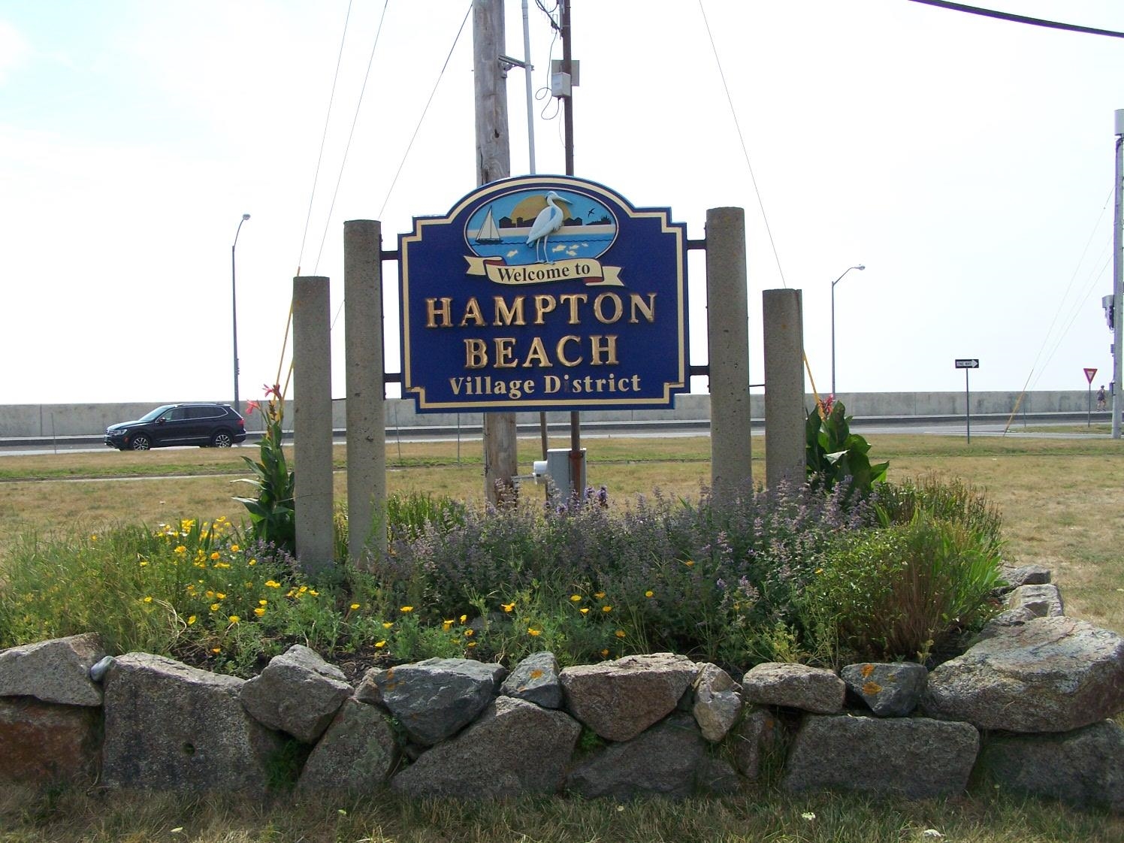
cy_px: 422
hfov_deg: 49.0
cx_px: 562
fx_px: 1234
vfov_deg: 37.7
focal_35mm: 38
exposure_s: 1/500
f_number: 5.6
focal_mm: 6.3
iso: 80
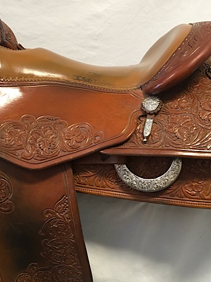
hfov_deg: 33.5
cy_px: 132
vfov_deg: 43.8
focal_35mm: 43
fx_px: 350
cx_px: 86
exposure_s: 1/30
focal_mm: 4.15
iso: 125
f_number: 2.2
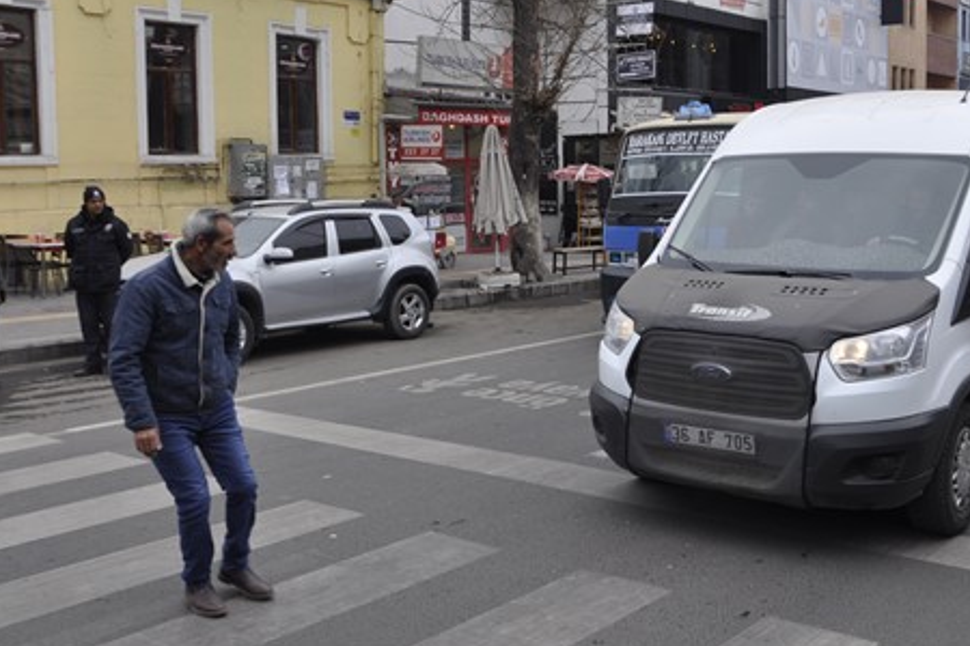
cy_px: 243
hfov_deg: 49.4
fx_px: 1051
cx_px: 554
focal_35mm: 39
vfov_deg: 34.0
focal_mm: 18
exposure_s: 1/200
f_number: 7.1
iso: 200
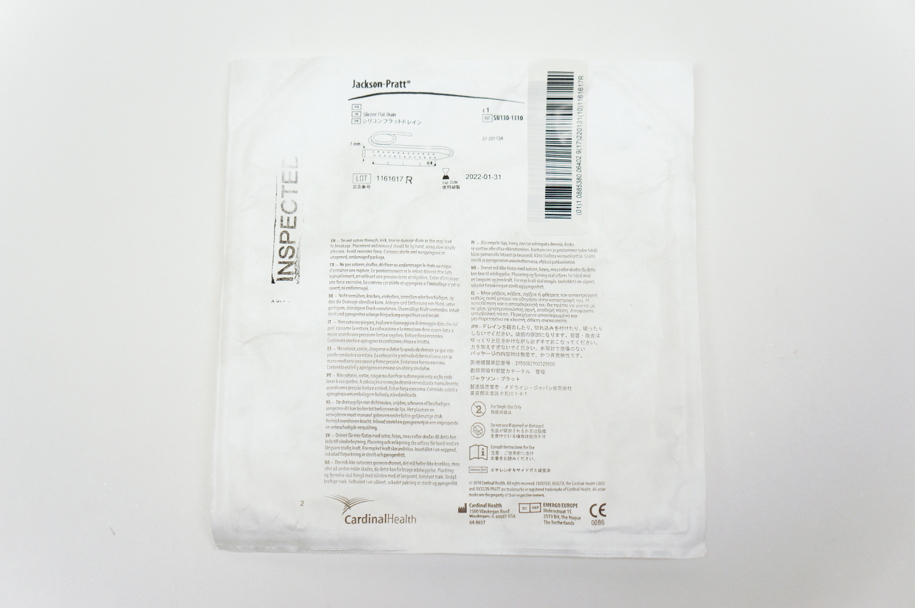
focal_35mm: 40
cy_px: 304
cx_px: 458
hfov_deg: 48.0
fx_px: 1028
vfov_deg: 32.9
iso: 200
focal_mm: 27
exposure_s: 1/200
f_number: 4.5
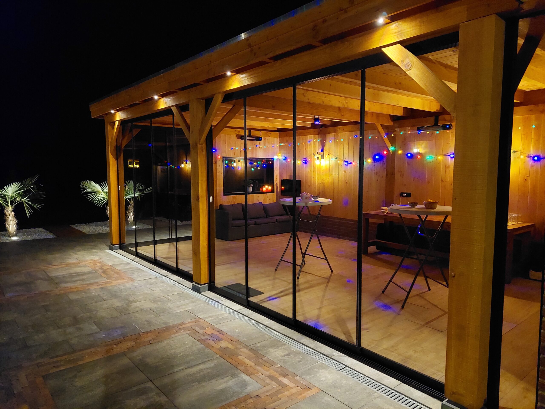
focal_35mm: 24
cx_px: 272
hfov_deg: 71.6
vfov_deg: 56.8
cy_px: 204
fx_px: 378
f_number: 1.8
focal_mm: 5.23
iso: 1600
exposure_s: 1/25
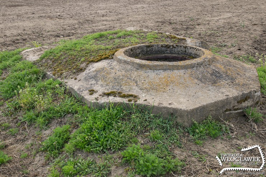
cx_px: 133
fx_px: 310
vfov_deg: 31.8
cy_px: 88
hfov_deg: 46.5
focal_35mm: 42
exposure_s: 1/40
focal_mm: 28
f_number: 8
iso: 100
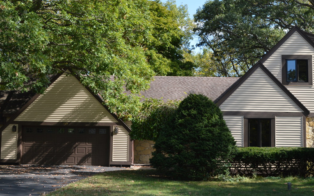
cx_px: 170
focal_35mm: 59
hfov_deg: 34.5
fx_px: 505
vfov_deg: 22.0
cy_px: 79
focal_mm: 24
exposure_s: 1/160
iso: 100
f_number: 5.6
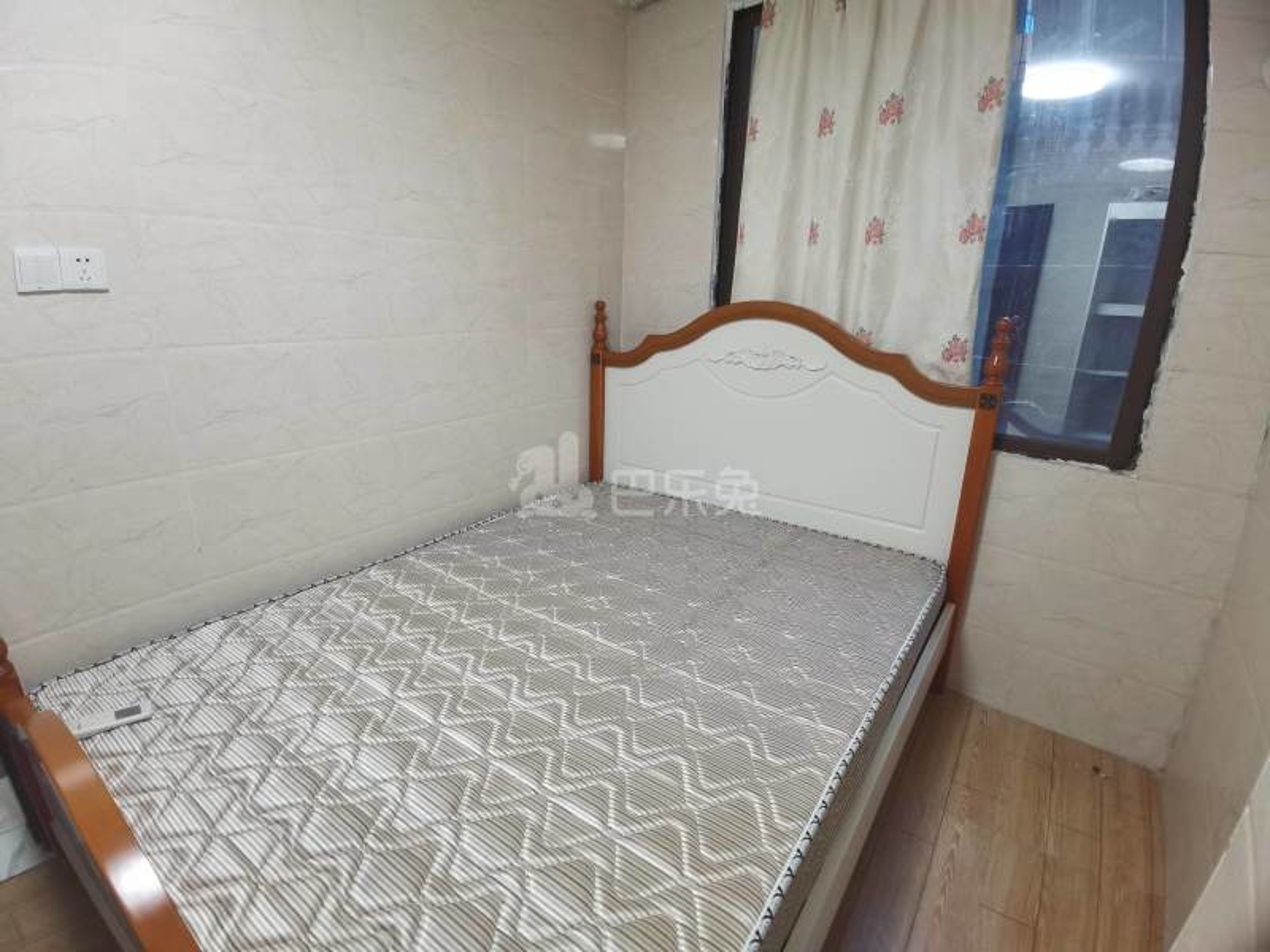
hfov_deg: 91.0
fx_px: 624
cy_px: 476
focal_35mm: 17
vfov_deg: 74.7
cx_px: 635
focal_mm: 2.26
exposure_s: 1/30
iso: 320
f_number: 2.2
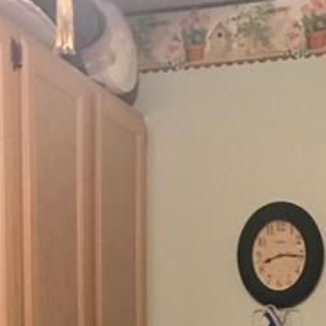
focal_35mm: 85
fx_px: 906
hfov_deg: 20.3
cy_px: 493
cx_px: 236
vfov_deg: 18.1
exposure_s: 1/4
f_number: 1.8
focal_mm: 3.99
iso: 100
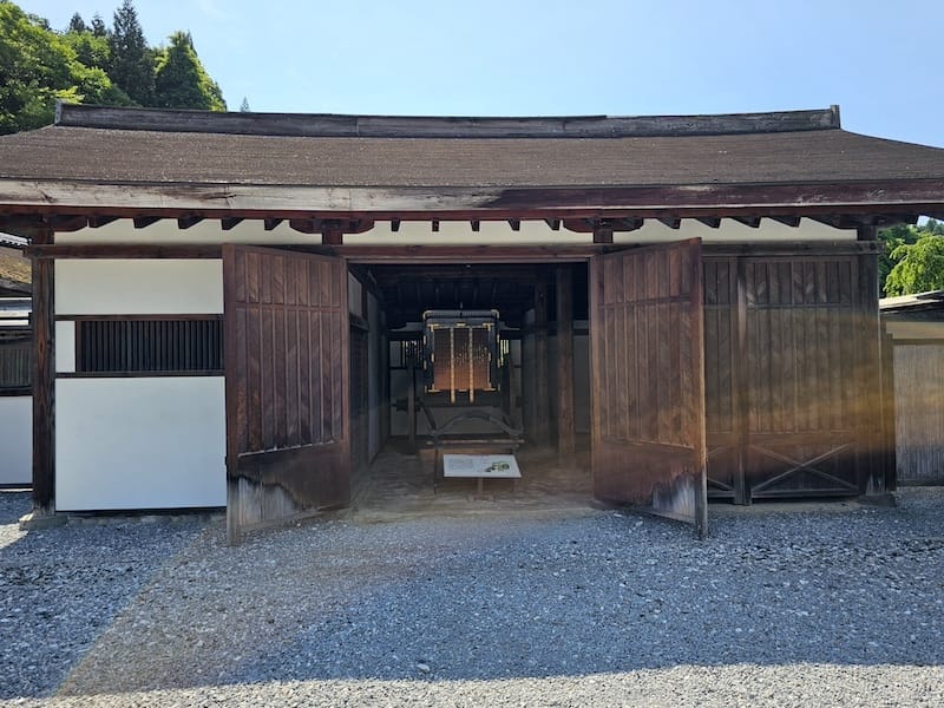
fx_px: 627
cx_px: 472
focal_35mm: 23
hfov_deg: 73.9
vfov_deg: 58.9
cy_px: 354
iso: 10
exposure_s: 1/443
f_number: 1.7
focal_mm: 6.3
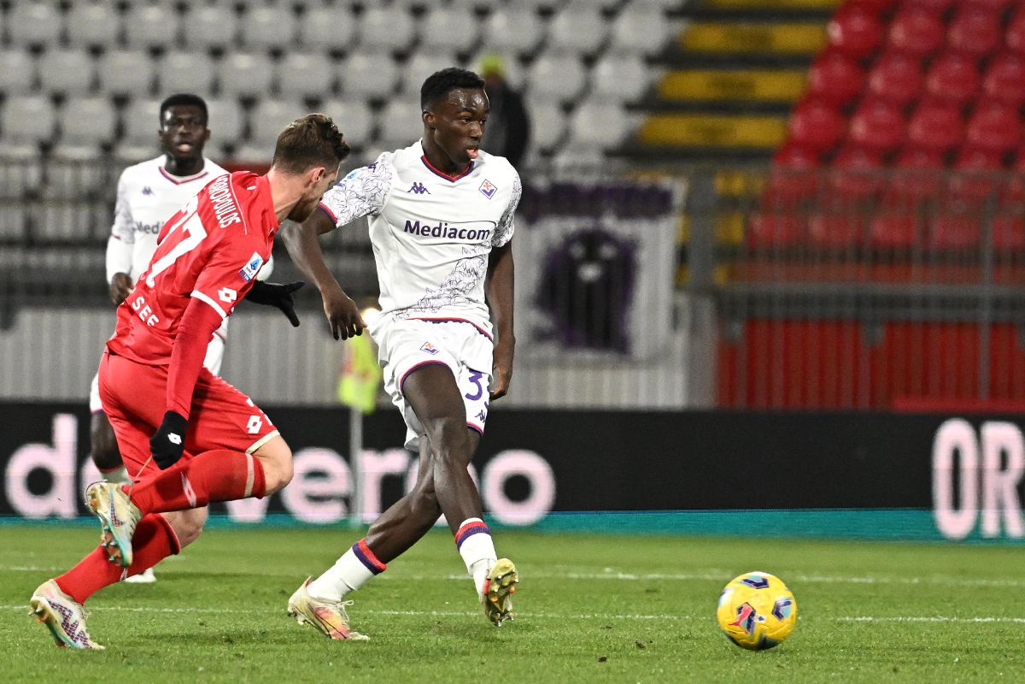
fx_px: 11103
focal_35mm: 390
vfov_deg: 3.5
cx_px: 512
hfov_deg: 5.3
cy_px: 342
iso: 5000
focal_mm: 260
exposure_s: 1/1600
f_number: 4
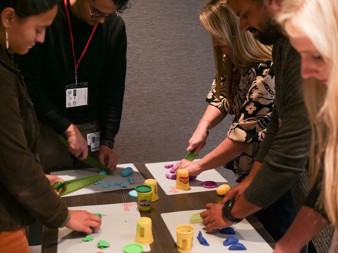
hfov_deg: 37.5
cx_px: 171
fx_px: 498
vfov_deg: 28.6
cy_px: 128
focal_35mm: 51
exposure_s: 1/160
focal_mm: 25
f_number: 2
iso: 800
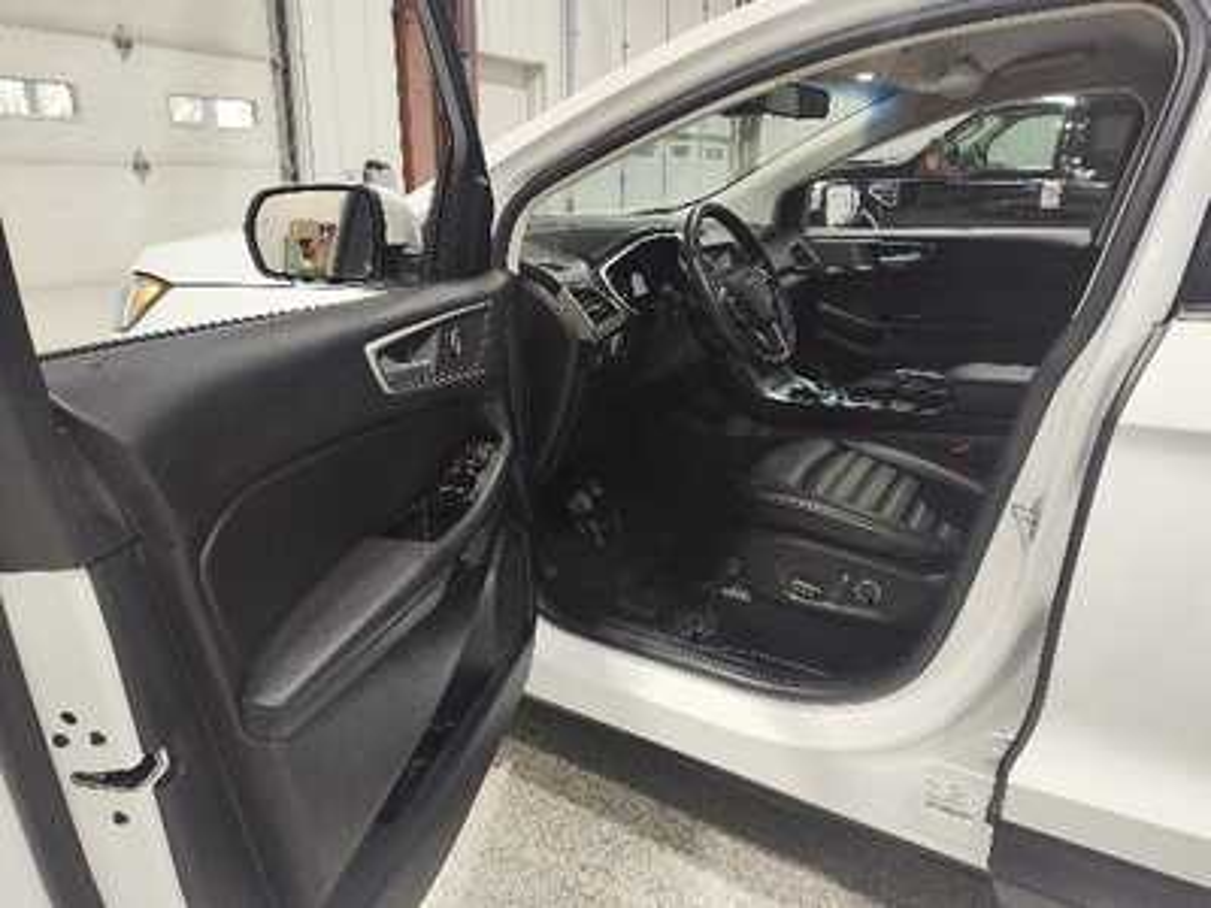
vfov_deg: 58.9
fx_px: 805
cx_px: 606
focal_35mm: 23
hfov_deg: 73.9
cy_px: 454
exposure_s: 1/120
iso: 188
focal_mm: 5.56
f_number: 1.8
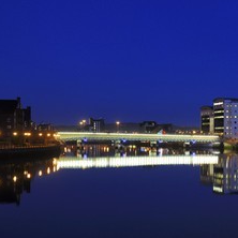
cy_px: 124
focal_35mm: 58
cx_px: 221
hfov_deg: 28.3
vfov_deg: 29.5
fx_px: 451
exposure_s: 1/8
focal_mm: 36
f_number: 5.6
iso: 1600
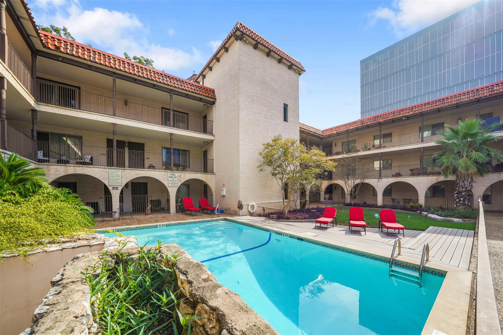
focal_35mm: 12
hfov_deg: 112.6
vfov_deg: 90.0
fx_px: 168
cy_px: 168
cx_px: 252
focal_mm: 12
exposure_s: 1/100
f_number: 11
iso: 200
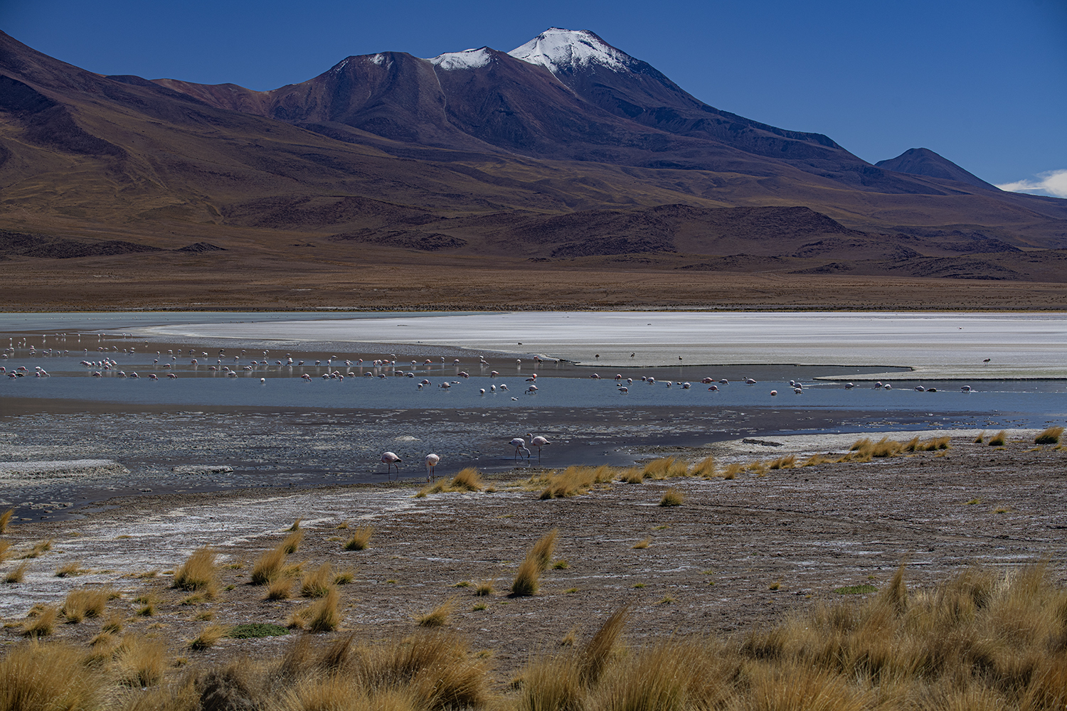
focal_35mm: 70
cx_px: 534
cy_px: 356
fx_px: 2075
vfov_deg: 19.5
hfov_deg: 28.8
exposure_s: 1/200
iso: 100
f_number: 7.1
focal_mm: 70
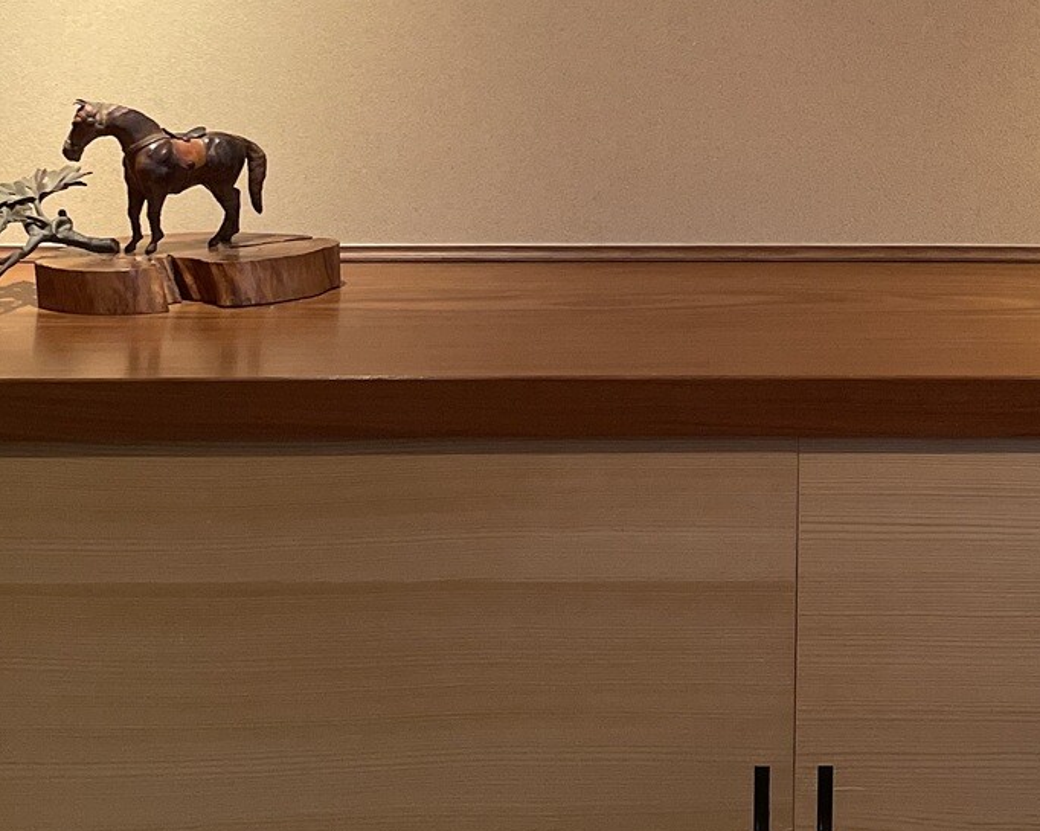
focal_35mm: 67
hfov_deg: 27.3
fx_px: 2061
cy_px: -23
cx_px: 932
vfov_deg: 21.9
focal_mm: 4.2
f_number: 1.6
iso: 200
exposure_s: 1/50
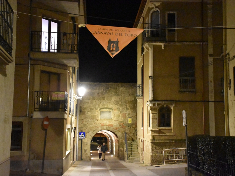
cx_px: 132
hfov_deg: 42.4
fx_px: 303
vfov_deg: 32.5
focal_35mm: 45
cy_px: 87
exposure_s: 1/40
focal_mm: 27
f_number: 4
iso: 12800
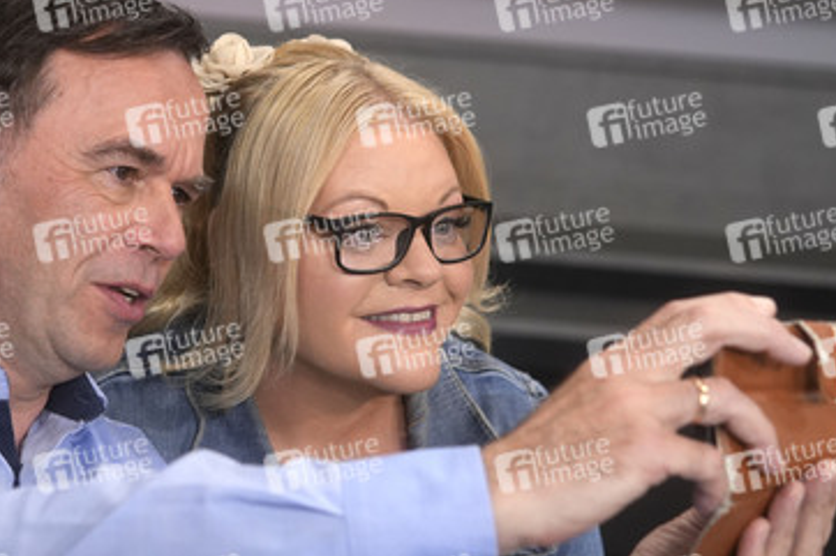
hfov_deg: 35.6
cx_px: 354
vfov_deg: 24.2
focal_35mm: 56
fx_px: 1300
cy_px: 293
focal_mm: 30
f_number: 2.5
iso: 640
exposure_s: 1/500
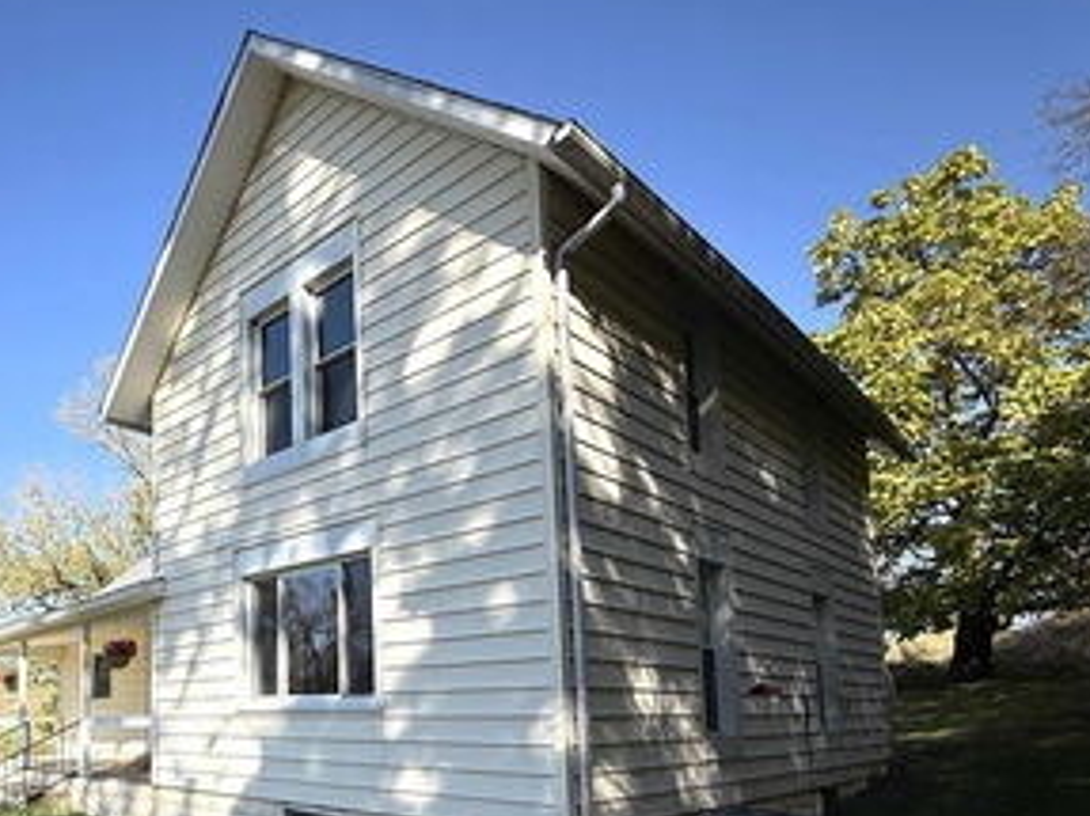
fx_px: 787
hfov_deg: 64.1
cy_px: 645
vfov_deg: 51.6
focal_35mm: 25
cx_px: 239
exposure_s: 1/1464
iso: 50
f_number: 2.2
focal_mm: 2.22
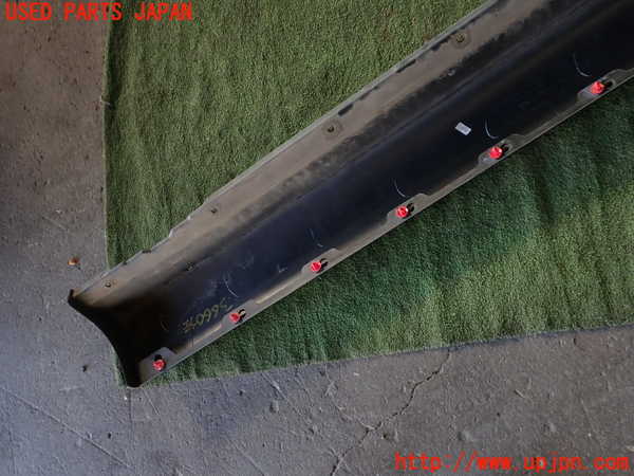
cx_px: 317
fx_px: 549
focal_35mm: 30
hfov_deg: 60.0
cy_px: 238
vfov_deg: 46.8
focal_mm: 5.4
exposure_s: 1/60
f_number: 2.3
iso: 125
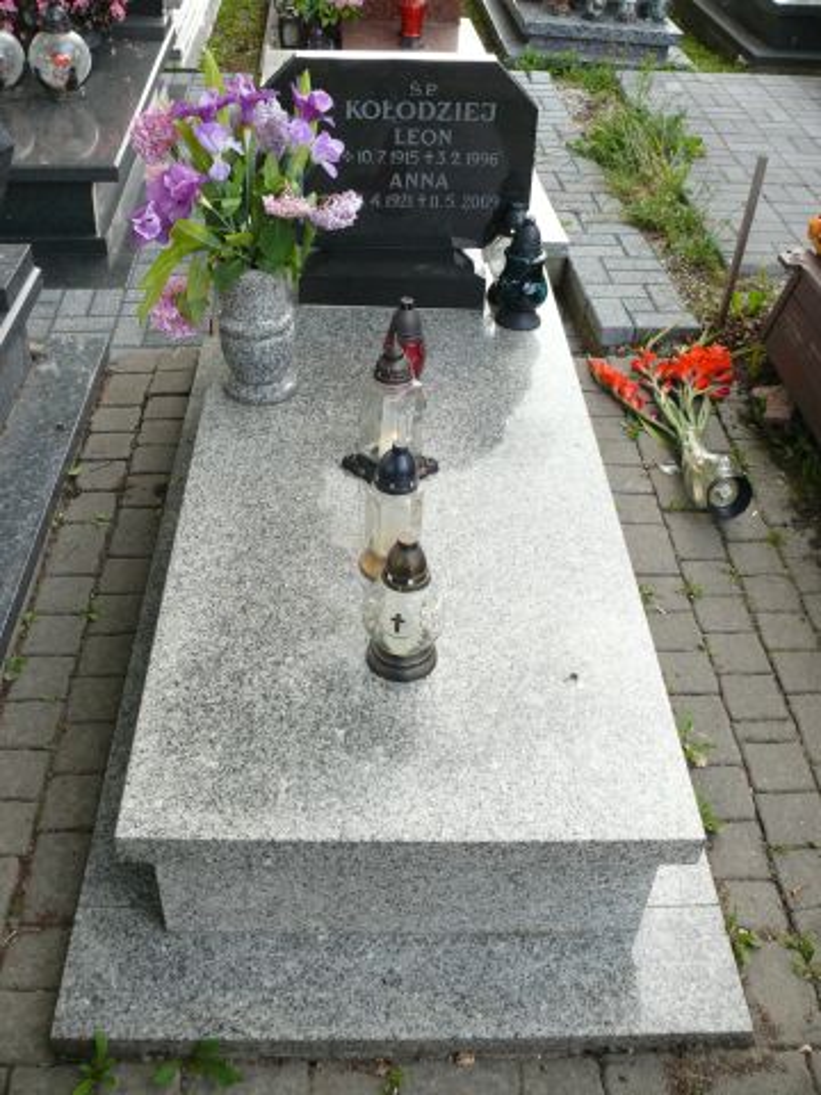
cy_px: 548
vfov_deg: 52.6
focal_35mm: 35
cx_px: 410
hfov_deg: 40.7
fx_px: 1107
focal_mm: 7.4
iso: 100
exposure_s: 1/100
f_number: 2.8
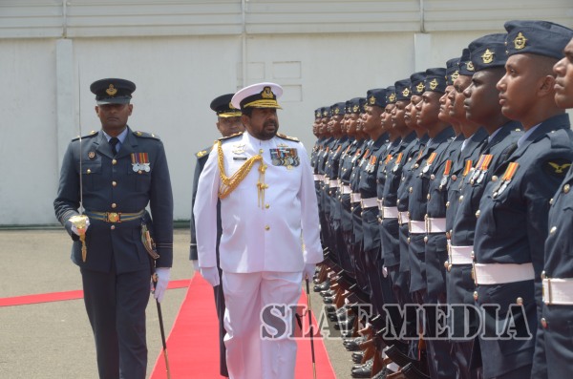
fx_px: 1548
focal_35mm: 98
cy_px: 190
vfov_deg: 14.0
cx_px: 286
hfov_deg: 21.0
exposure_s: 1/200
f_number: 9
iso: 160
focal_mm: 65
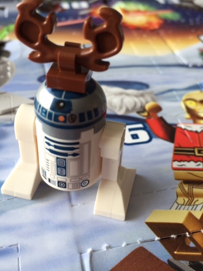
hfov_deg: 34.2
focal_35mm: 42
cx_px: 121
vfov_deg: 44.8
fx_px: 329
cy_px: 126
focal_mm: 4.15
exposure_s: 1/50
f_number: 2.2
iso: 32
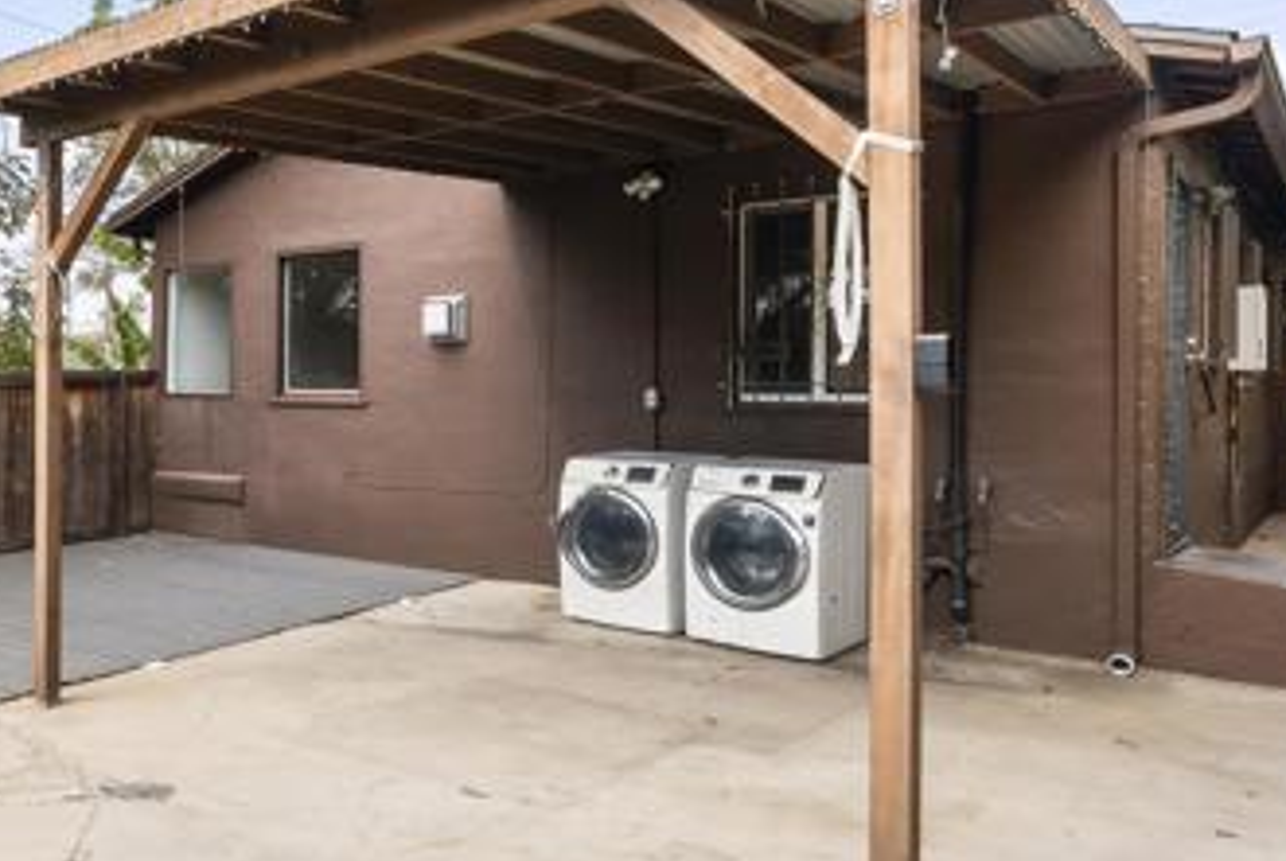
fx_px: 1109
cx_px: 156
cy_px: 425
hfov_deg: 53.5
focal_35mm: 31
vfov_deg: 42.4
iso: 500
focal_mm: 16
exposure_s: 1/200
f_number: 8
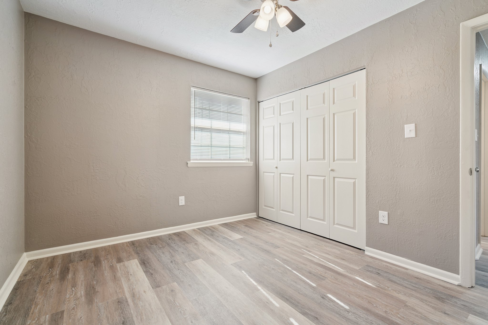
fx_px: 217
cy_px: 162
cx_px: 244
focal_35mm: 16
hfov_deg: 96.7
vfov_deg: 73.8
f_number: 7.1
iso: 200
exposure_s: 1/25
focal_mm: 16
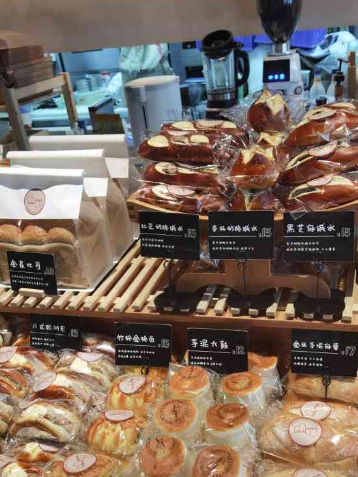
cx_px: 217
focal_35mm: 37
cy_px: 298
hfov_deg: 38.5
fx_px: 510
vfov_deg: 49.6
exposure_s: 1/100
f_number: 1.9
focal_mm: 6.71
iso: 64
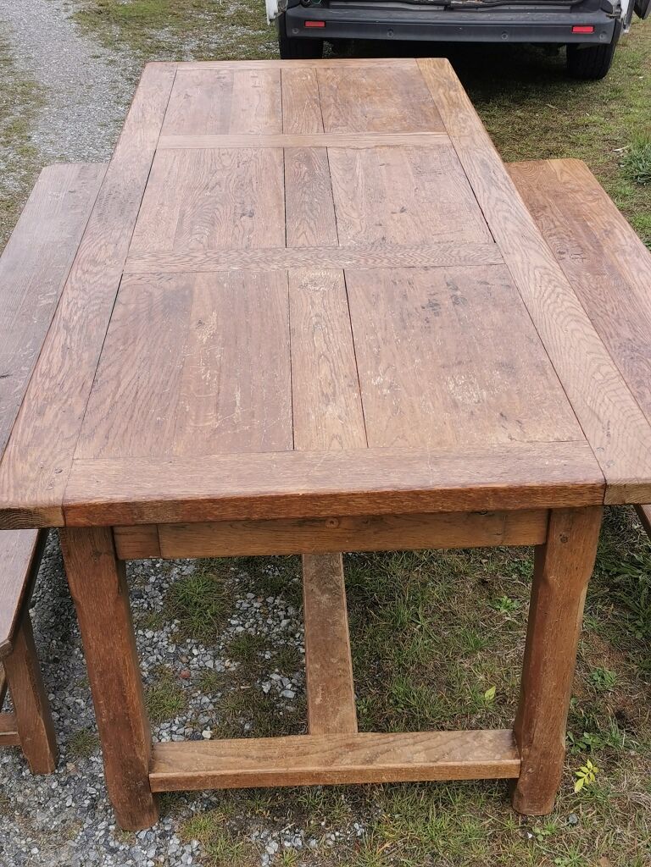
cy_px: 434
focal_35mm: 42
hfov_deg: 34.3
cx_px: 326
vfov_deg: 44.8
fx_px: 1053
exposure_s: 1/547
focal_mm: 5.58
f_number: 1.8
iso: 50
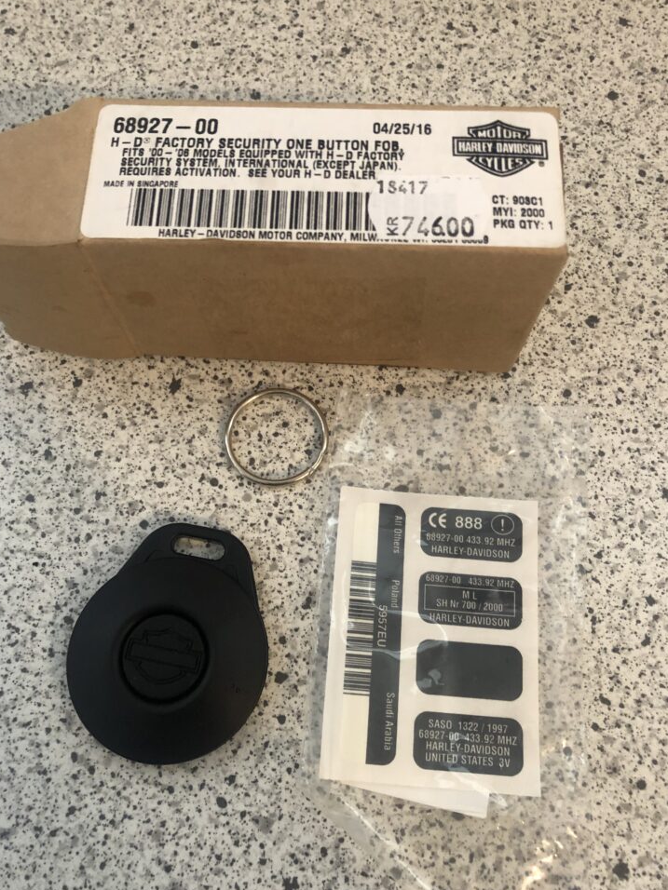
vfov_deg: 60.0
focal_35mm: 30
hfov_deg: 46.8
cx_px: 328
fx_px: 772
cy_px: 447
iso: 80
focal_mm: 4
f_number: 1.8
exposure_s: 1/15
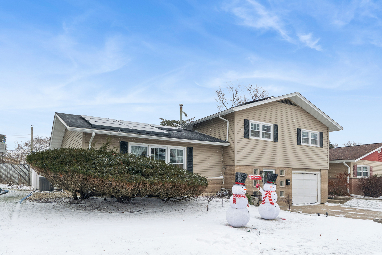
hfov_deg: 73.7
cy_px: 128
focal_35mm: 24
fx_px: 255
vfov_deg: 53.1
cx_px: 191
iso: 250
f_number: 8
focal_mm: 16
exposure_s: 1/320
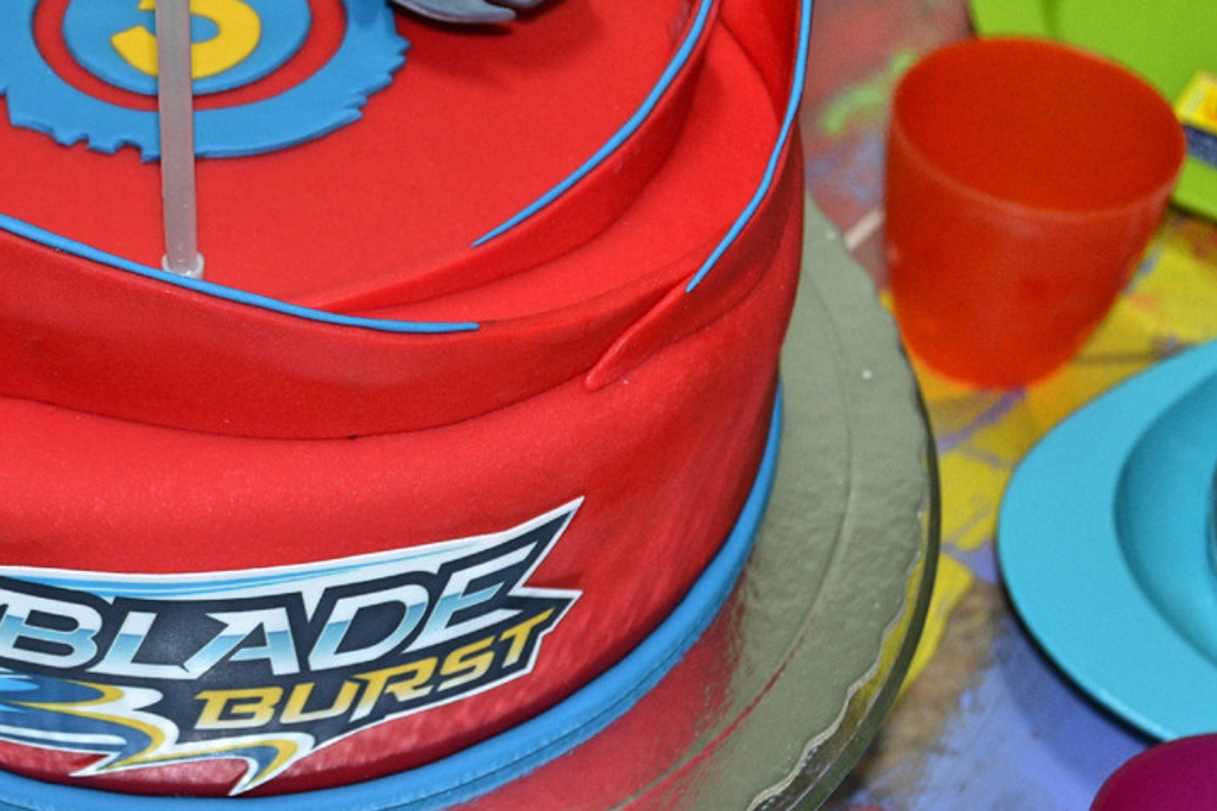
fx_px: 2704
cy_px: 291
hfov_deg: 24.9
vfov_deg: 17.0
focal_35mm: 80
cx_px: 232
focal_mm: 30
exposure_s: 1/60
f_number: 4.2
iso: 900
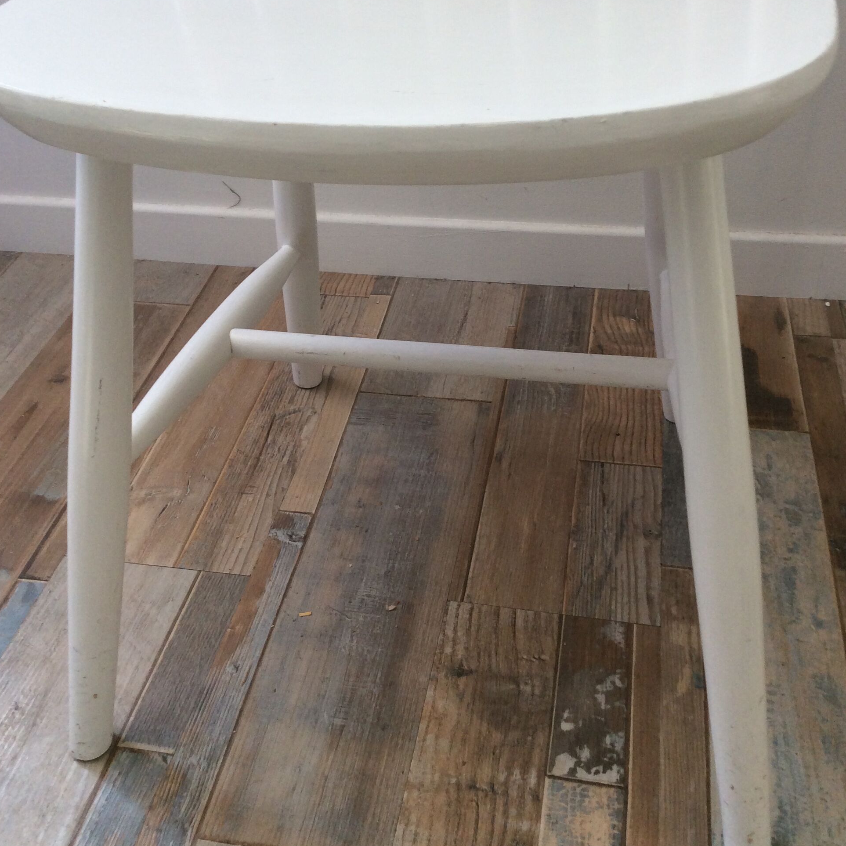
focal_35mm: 38
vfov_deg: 43.8
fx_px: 1051
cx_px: 422
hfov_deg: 43.9
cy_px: 381
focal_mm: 3.3
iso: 50
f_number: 2.4
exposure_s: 1/50
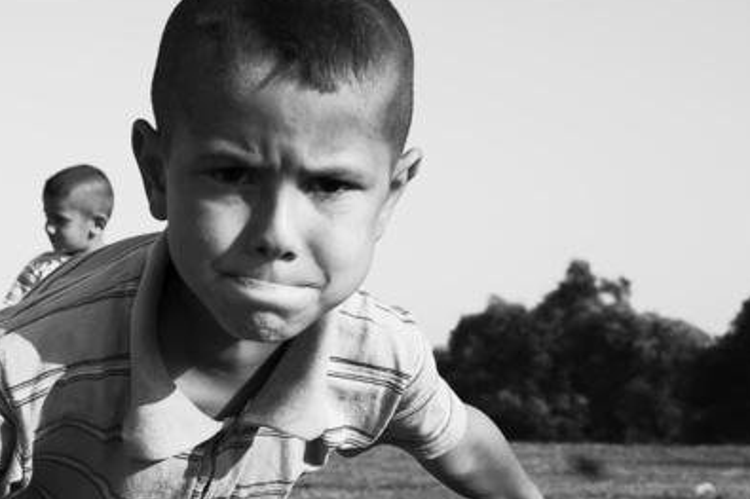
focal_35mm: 76
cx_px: 131
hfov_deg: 26.1
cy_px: 346
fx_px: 1583
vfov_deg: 17.9
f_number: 7.1
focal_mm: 30
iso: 100
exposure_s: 1/320
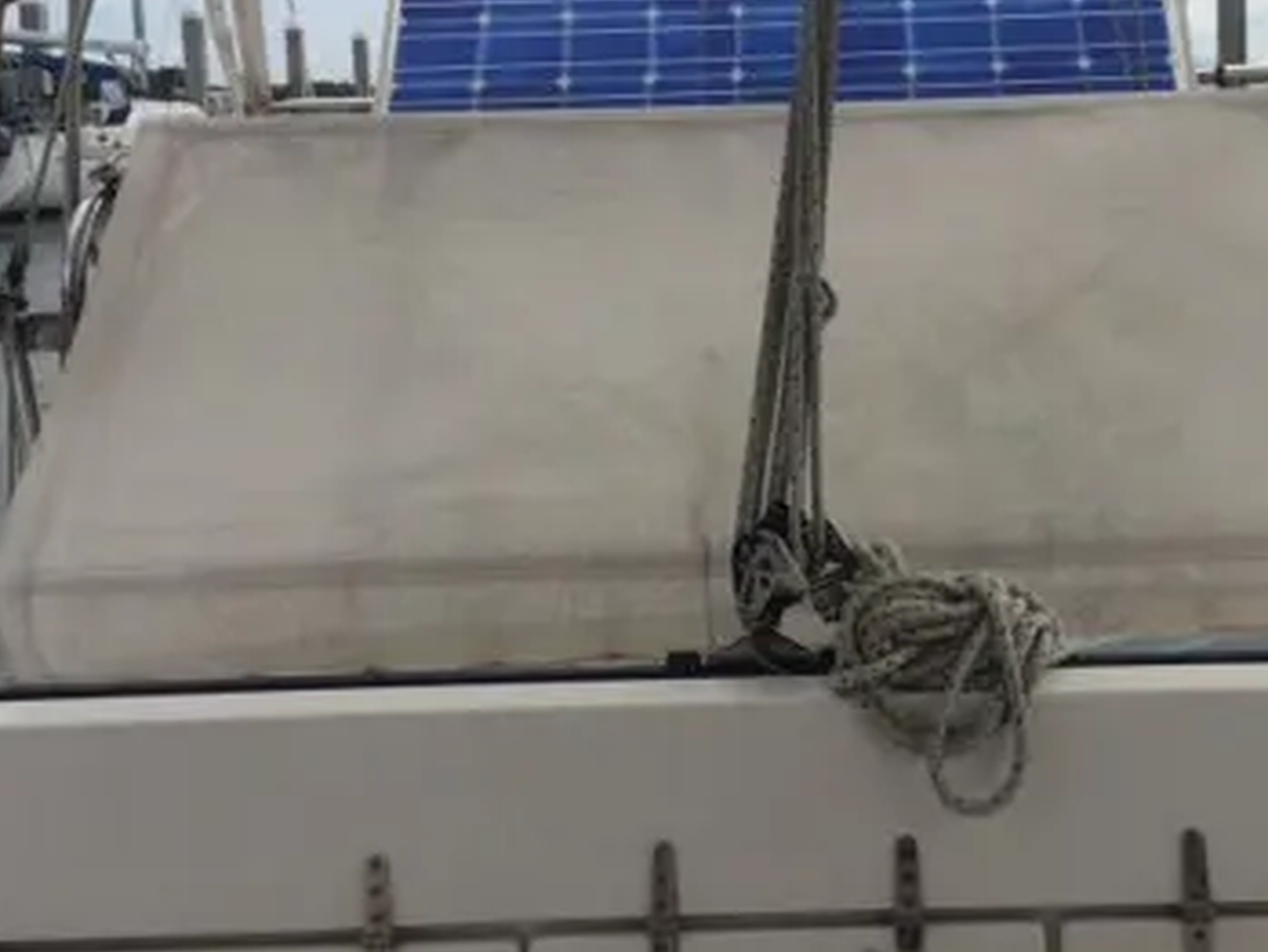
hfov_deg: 34.6
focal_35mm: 55
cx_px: 828
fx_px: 2015
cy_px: 331
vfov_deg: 26.4
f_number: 2.2
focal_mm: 4.12
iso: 40
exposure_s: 1/3425
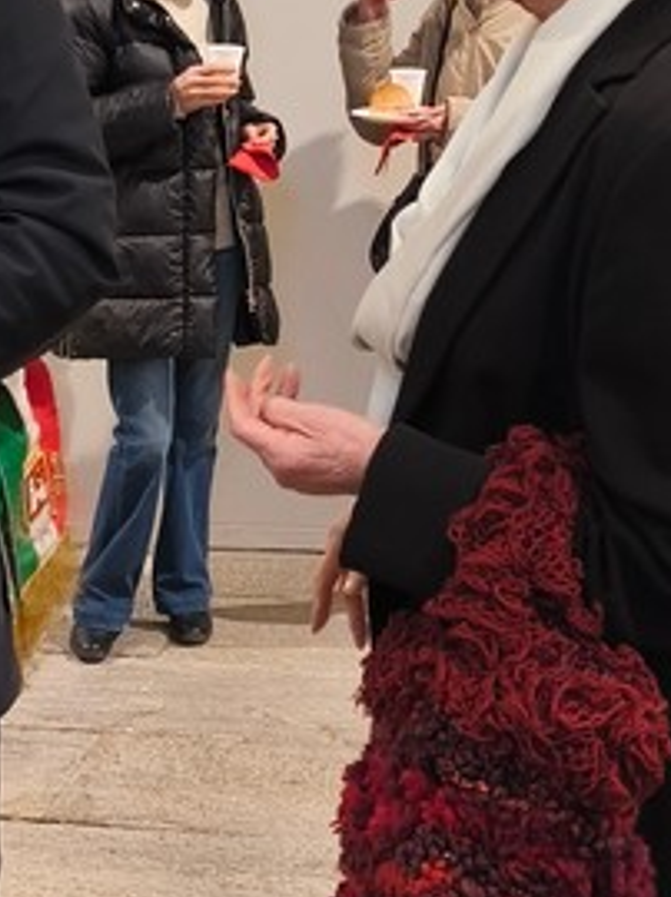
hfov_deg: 17.7
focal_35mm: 83
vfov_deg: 23.6
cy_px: 465
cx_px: 219
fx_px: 2149
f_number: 1.65
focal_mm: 6.18
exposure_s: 1/50
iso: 1250
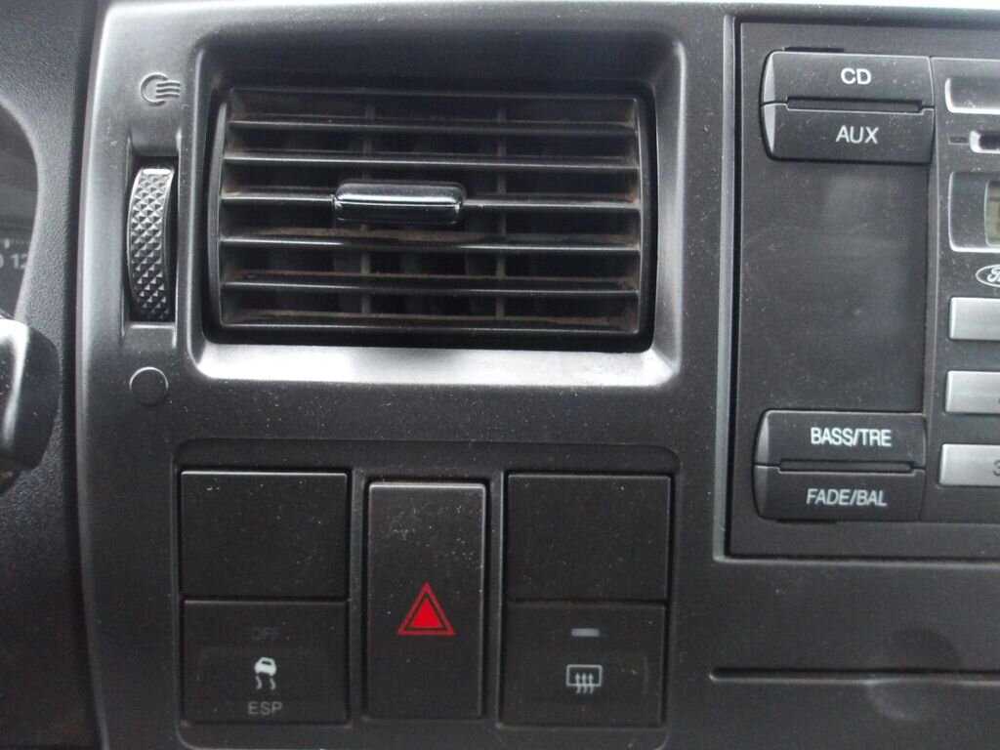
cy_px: 375
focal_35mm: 27
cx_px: 500
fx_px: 780
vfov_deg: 51.4
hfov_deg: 65.3
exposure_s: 1/13
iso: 800
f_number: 3
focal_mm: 4.9
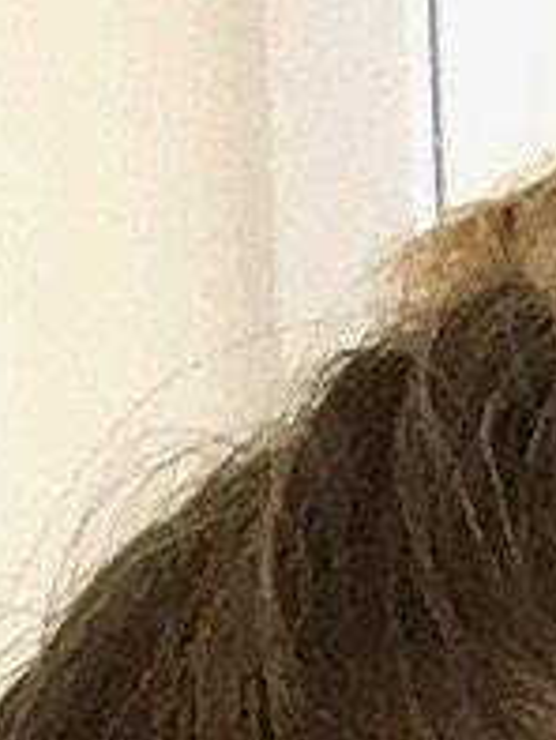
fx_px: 4300
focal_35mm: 201
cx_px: 518
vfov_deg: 8.1
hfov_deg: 7.4
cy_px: 2397
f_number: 2.2
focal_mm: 2.65
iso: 64
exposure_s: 1/30
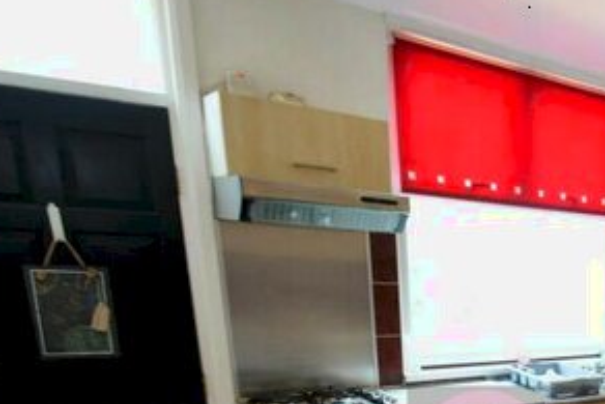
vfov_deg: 32.1
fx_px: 605
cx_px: 661
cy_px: 456
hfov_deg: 42.2
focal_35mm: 36
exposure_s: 1/60
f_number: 4
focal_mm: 10
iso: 720
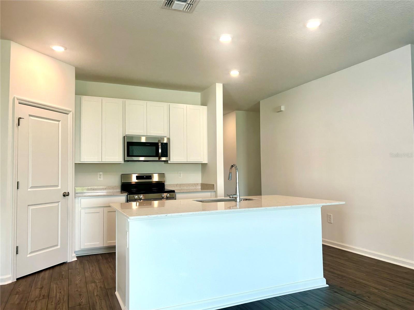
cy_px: 155
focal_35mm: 26
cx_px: 207
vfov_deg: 53.1
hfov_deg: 67.3
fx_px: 311
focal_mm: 5.7
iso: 50
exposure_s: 1/120
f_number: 1.5
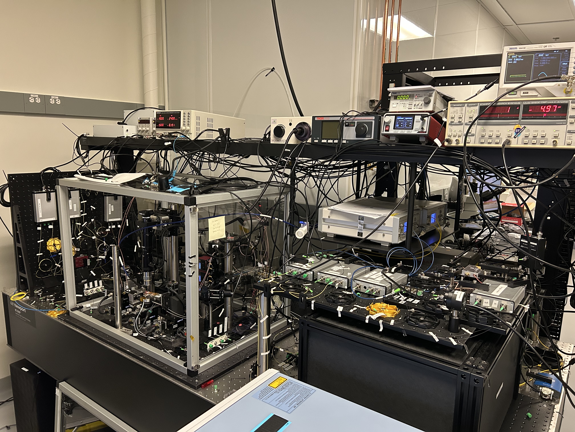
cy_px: 216
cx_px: 288
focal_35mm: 26
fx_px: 432
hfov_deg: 67.3
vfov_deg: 53.1
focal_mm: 5.7
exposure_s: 1/60
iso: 400
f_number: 1.5
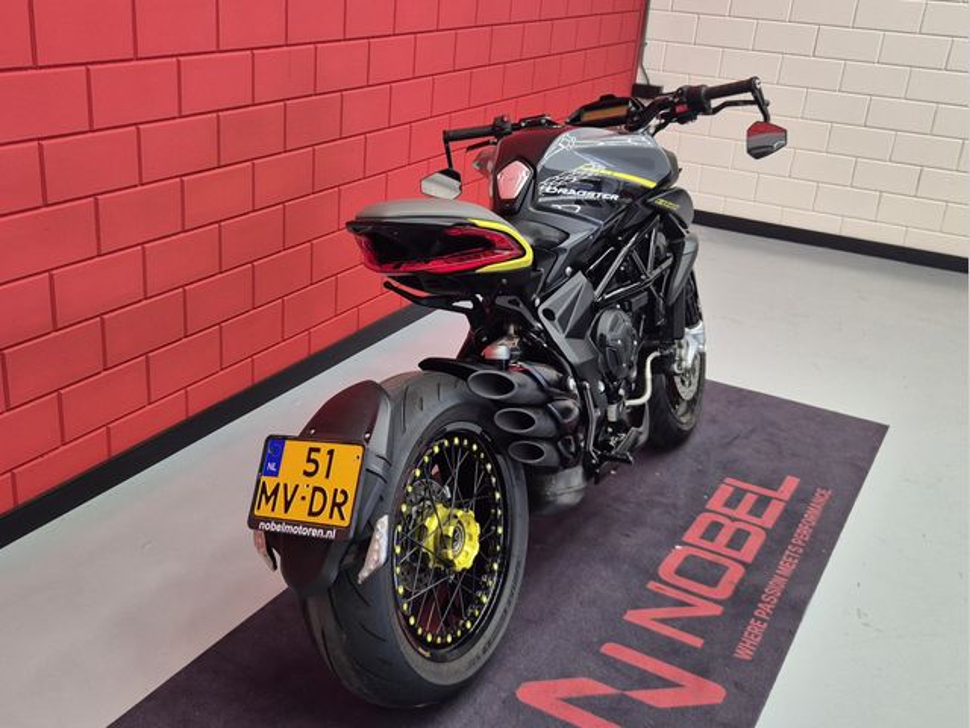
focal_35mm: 23
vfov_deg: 58.9
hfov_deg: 73.9
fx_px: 644
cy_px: 364
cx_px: 485
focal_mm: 5.4
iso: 200
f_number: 1.8
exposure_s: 1/100
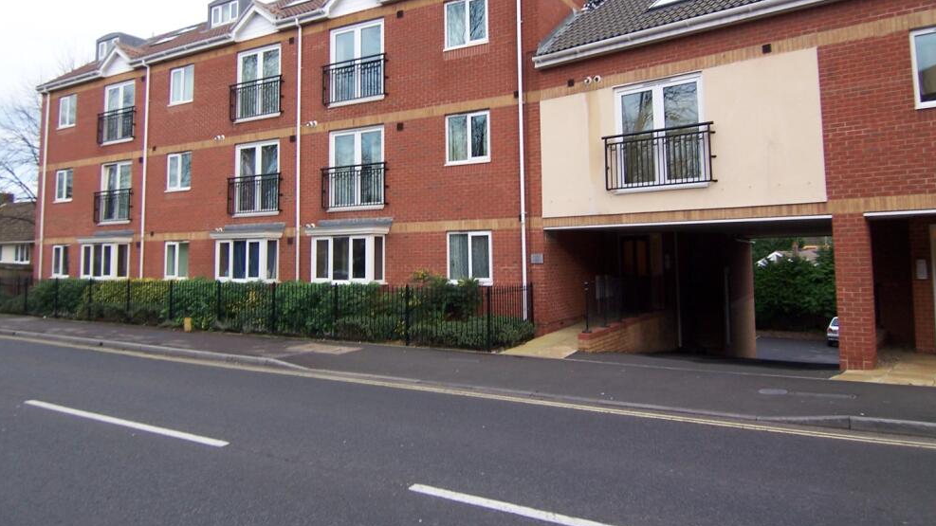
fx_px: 645
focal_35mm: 26
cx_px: 452
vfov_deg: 44.0
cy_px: 196
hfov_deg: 71.9
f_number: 2.8
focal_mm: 3.8
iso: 64
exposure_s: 1/60
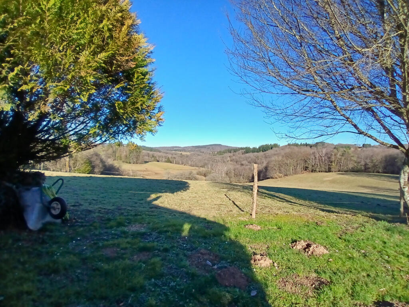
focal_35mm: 17
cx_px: 204
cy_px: 154
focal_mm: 1.4
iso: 50
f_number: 2.2
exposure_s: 1/833
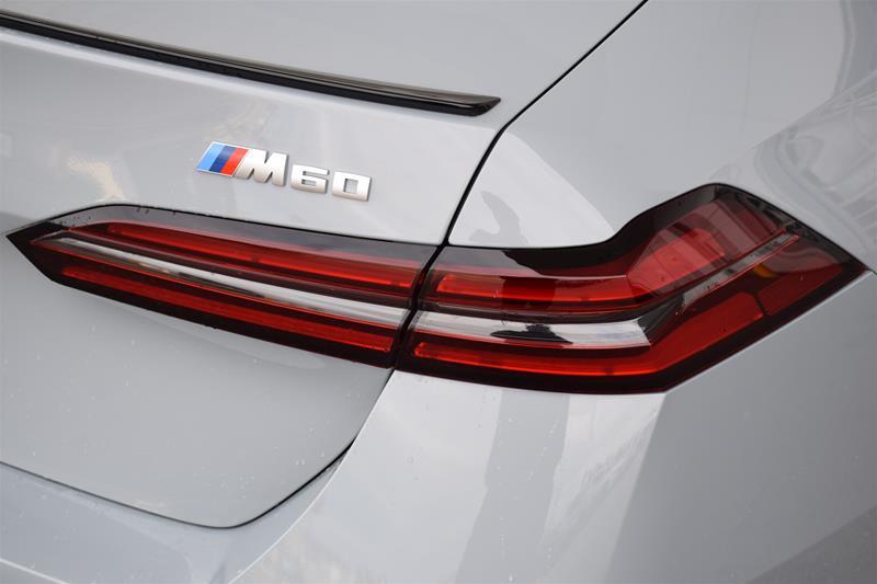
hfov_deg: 35.1
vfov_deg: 23.8
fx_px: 1388
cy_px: 292
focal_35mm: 57
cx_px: 438
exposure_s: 1/125
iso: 220
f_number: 5.6
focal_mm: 38
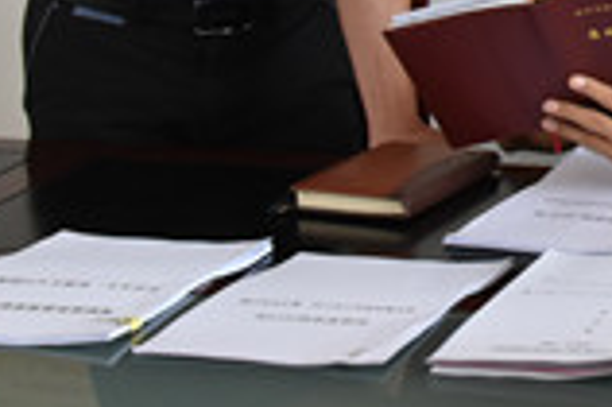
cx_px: 1046
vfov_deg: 11.6
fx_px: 1936
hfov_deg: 15.7
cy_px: -171
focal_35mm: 114
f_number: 7.1
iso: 2500
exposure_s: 1/200
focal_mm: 30
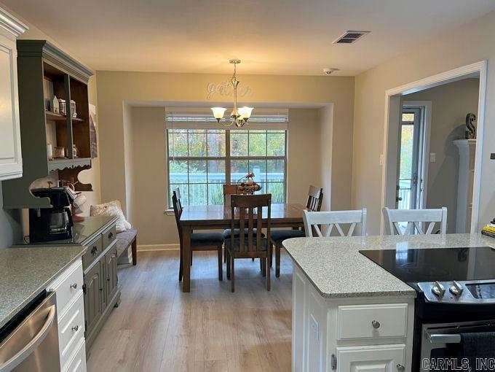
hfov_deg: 67.3
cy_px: 186
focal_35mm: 26
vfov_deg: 53.1
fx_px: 372
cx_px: 248
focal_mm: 5.1
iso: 100
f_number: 1.6
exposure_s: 1/60
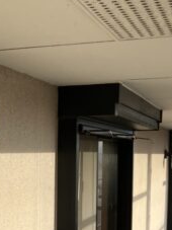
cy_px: 241
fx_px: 590
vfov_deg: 21.1
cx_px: -48
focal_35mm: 89
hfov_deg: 15.8
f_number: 1.8
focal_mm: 3.99
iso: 32
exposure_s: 1/694
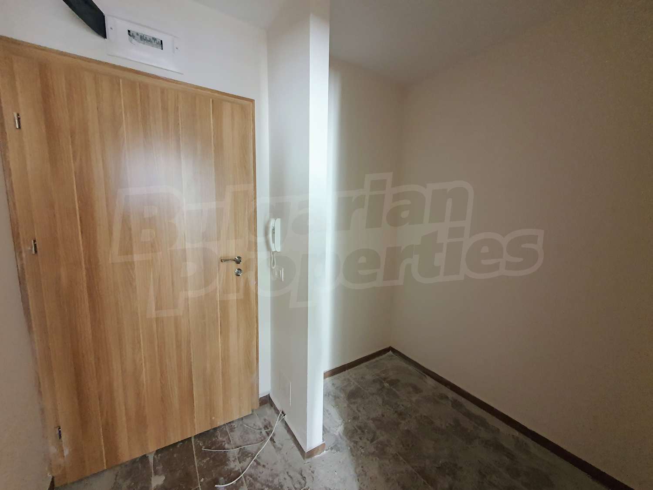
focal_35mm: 13
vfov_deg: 89.9
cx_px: 326
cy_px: 245
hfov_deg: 106.2
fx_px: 245
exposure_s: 1/25
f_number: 2.2
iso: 640
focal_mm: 1.8
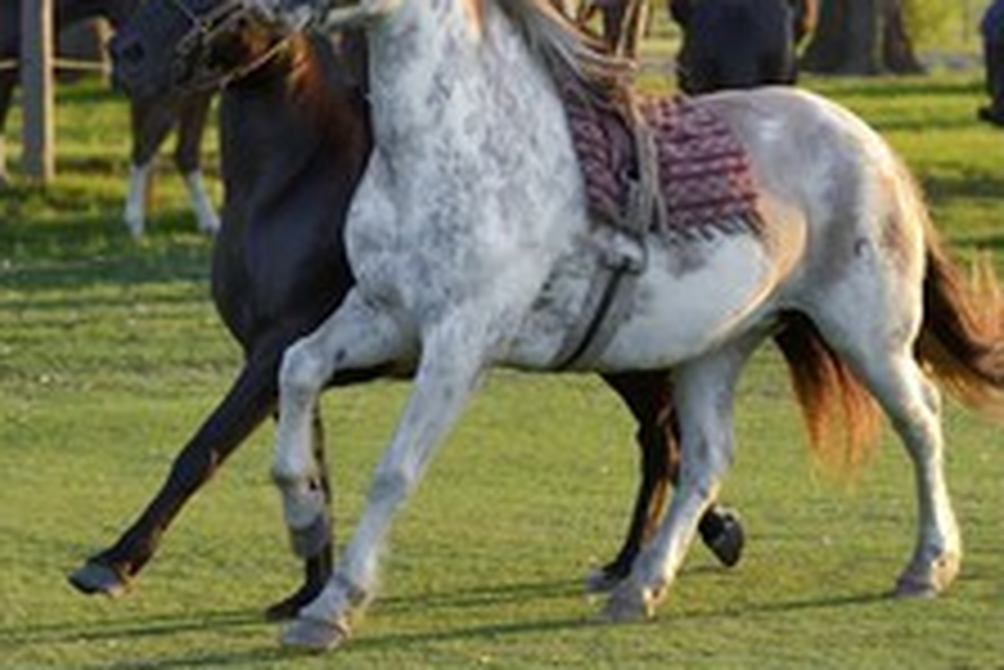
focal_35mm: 218
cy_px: 85
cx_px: 221
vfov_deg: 6.3
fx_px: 6083
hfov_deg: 9.4
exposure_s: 1/640
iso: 800
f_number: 4.5
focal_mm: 116
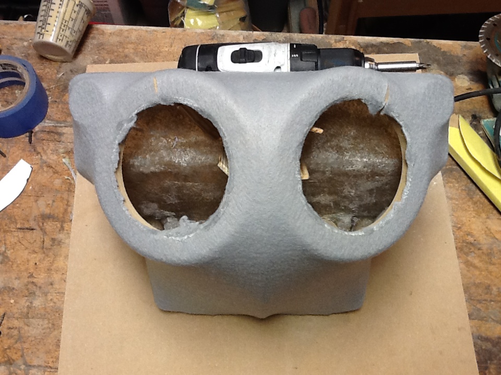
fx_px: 463
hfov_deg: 56.8
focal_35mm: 32
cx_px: 250
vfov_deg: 44.2
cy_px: 188
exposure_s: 1/30
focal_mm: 2.03
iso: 80
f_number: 2.4
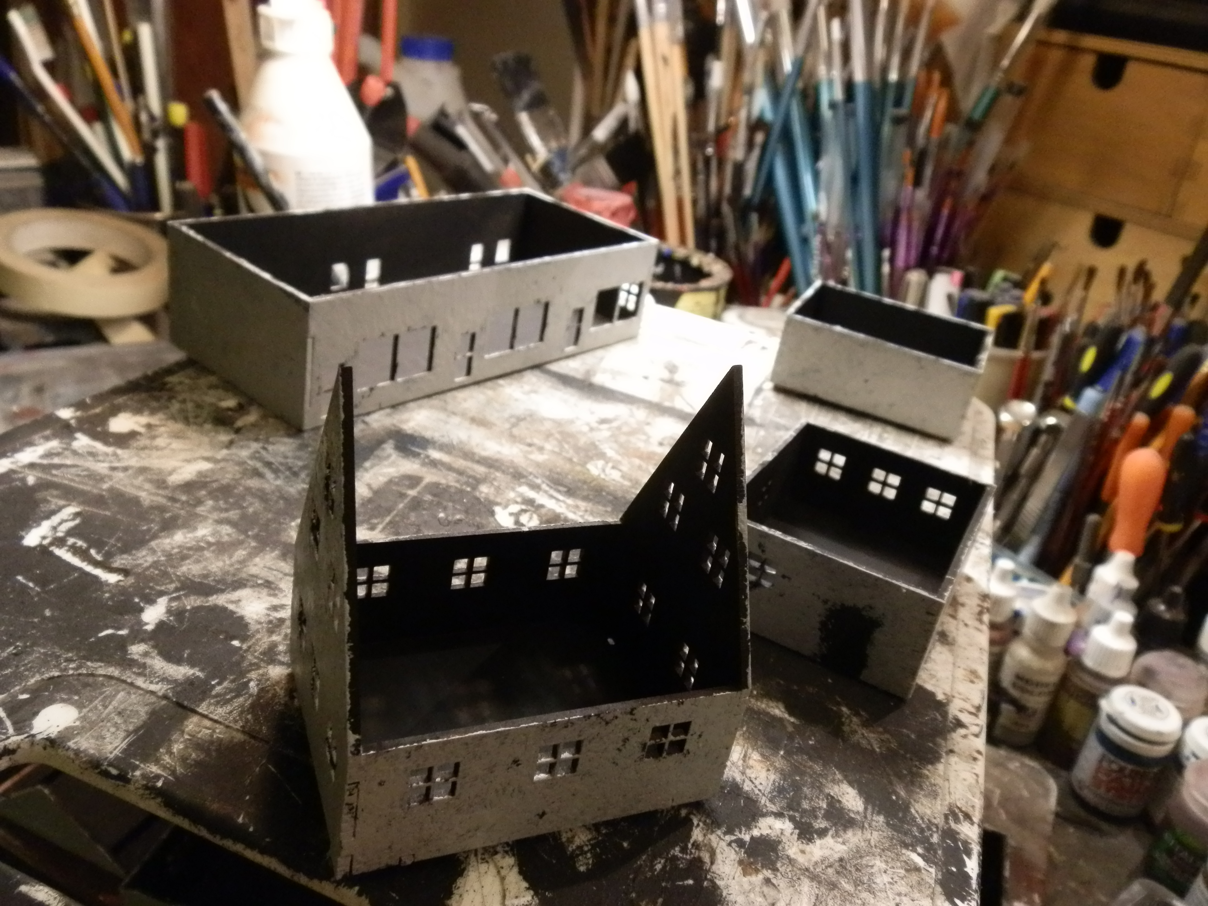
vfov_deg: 49.7
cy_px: 453
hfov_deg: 63.4
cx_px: 604
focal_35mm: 28
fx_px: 977
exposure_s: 1/125
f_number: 3.1
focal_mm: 5
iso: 400
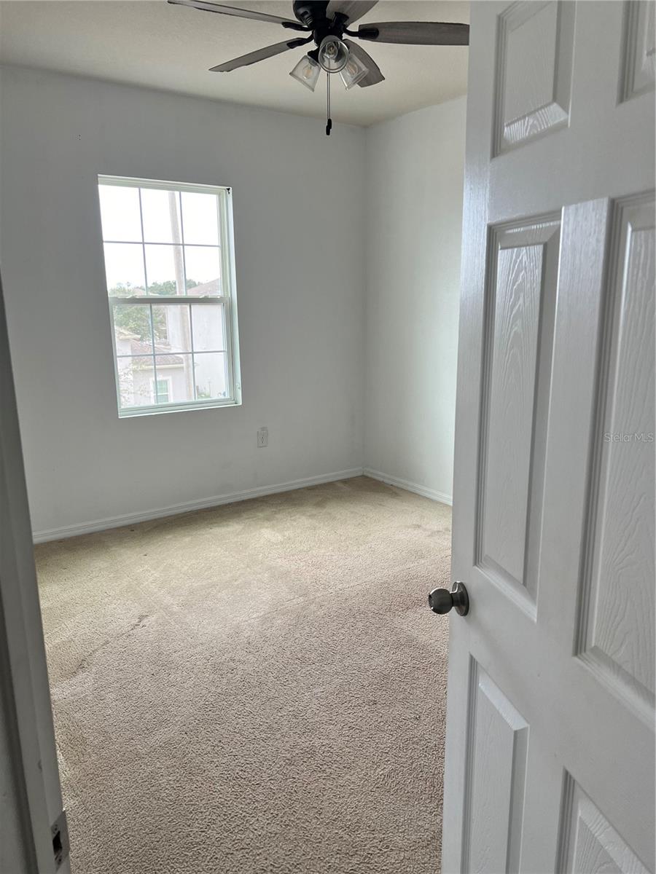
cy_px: 437
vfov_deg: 67.3
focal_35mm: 26
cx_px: 328
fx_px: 657
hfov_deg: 53.1
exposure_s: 1/134
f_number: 1.5
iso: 64
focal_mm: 5.7
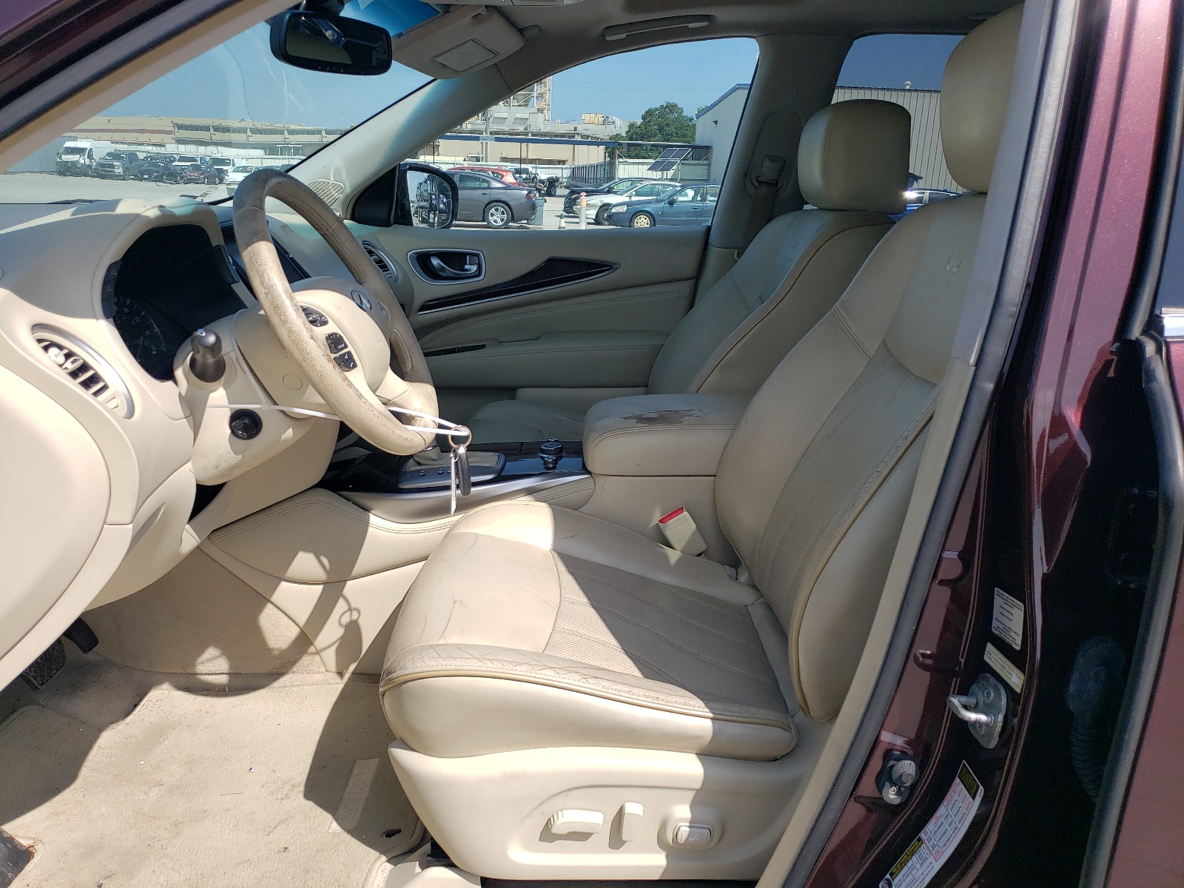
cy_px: 444
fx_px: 889
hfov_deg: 67.3
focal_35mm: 26
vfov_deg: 53.1
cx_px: 592
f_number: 1.5
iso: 50
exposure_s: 1/2500
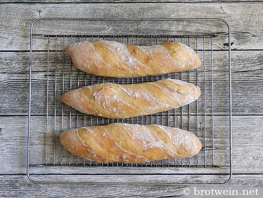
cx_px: 132
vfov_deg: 29.1
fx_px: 380
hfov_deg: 38.2
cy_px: 99
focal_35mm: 50
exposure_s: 1/125
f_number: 2.8
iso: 800
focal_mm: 25
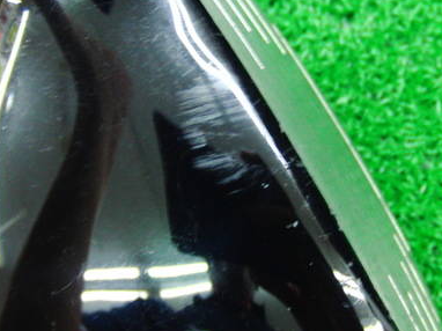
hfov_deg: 31.2
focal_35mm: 62
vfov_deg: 23.6
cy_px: 125
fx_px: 791
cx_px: 233
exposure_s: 1/13
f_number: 3.6
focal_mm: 6.42
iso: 400
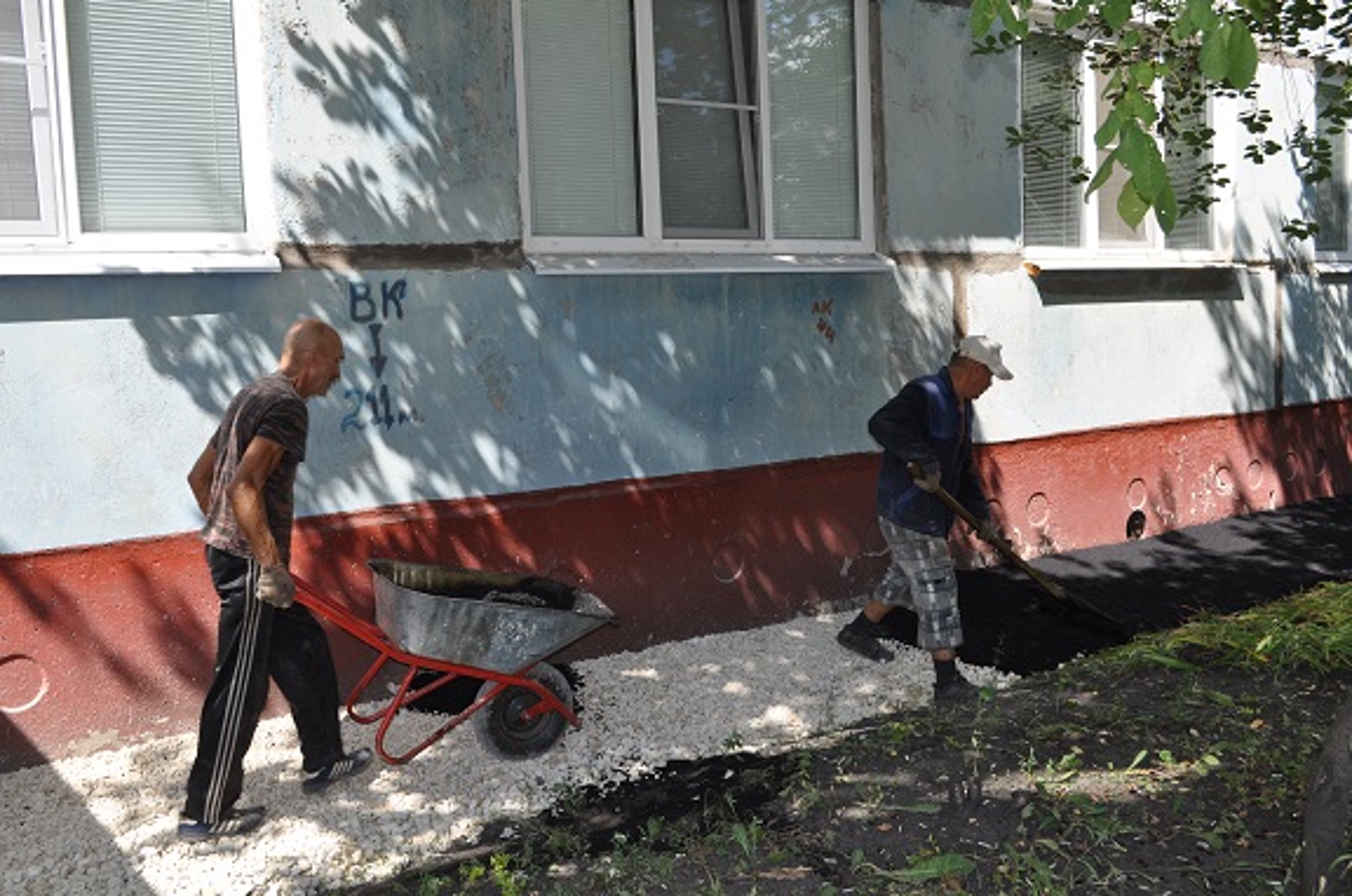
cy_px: 448
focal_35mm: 36
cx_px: 676
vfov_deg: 36.7
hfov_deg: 53.2
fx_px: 1350
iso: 200
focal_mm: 24
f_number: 9
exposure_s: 1/200
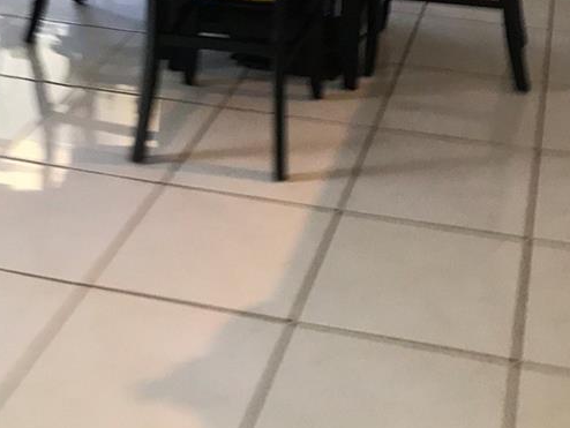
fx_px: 1120
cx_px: 305
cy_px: -202
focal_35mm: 68
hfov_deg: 28.5
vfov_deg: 19.1
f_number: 1.8
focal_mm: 3.99
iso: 40
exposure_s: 1/15
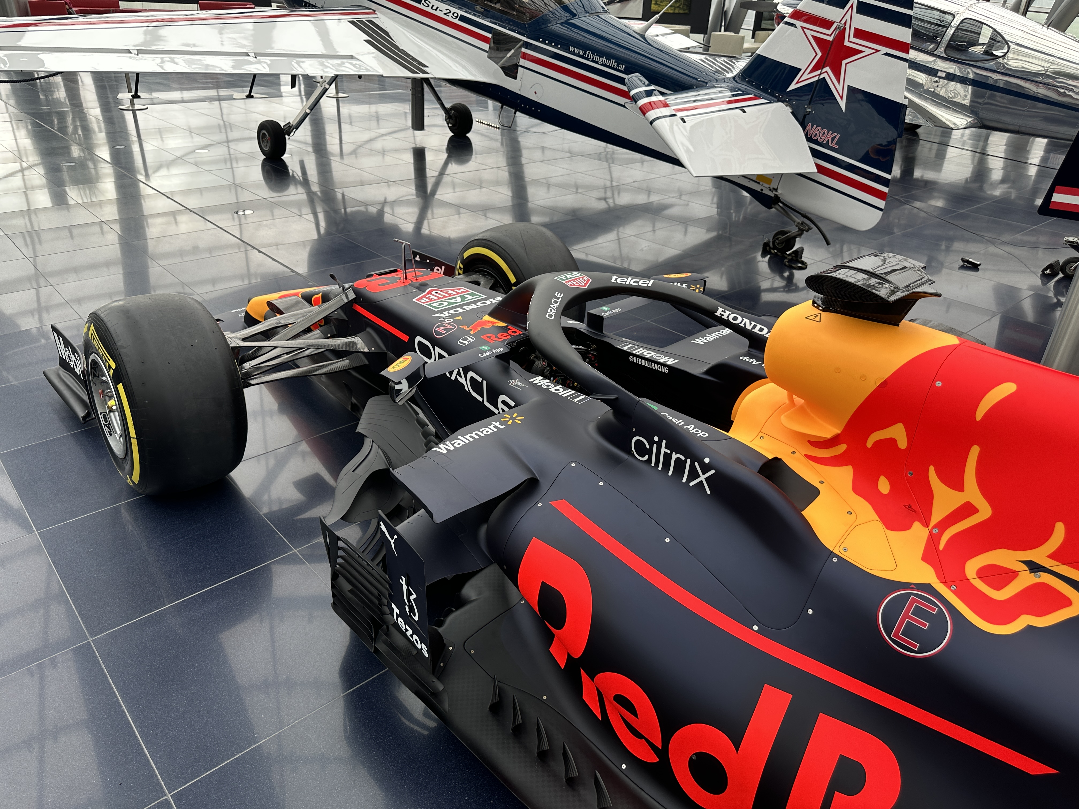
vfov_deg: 56.8
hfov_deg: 71.6
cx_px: 540
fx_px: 748
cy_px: 404
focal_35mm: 24
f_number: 1.78
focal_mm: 6.86
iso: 64
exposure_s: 1/163
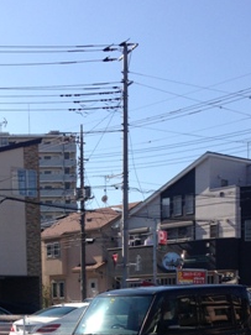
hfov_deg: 18.8
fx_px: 755
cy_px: 351
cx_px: 67
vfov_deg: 23.7
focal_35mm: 78
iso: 50
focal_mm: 4.12
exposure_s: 1/1506
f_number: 2.4
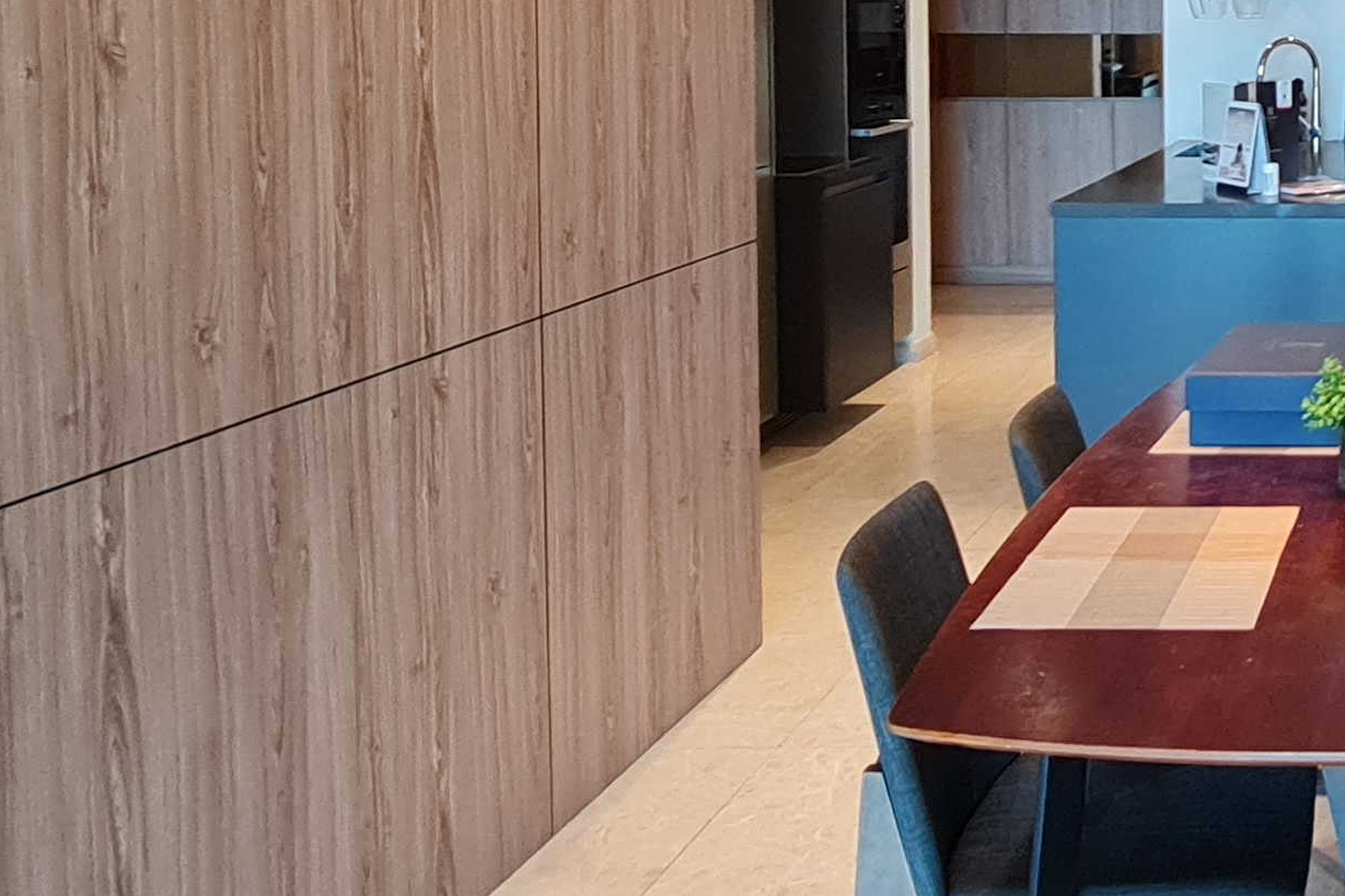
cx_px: 1537
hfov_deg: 36.4
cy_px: 110
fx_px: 1644
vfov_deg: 29.4
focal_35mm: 44
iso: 320
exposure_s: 1/50
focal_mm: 2.2
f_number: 2.2
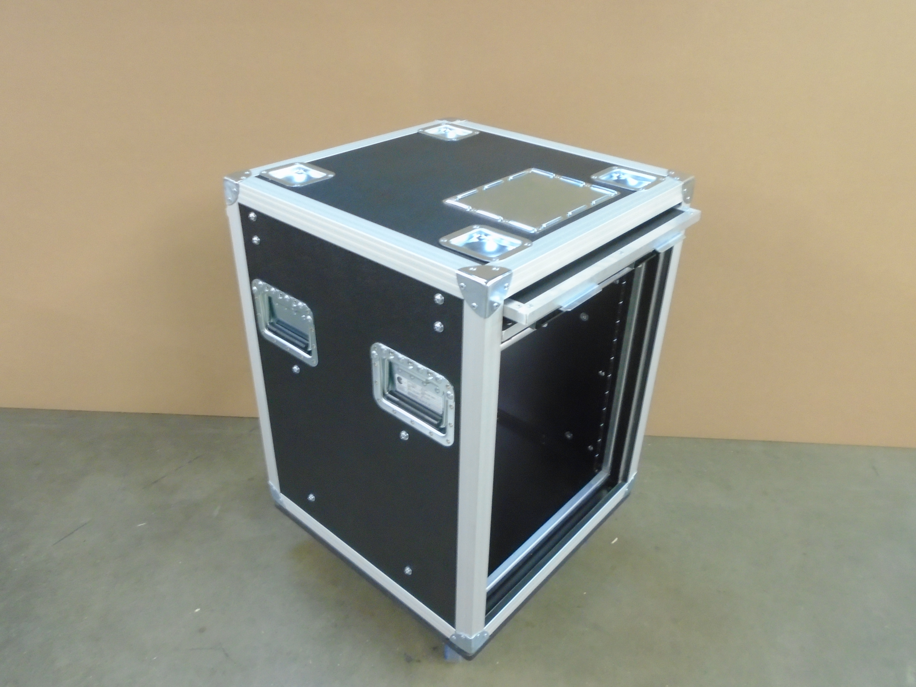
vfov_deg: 53.1
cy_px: 344
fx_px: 688
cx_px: 458
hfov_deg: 67.3
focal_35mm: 26
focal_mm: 4.6
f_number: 3.2
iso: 400
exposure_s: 1/5
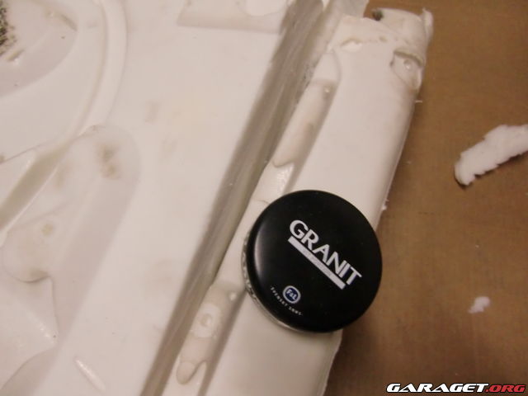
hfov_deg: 71.6
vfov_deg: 56.8
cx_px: 264
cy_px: 198
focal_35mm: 24
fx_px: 366
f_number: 3.2
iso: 400
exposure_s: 1/50
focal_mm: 4.3
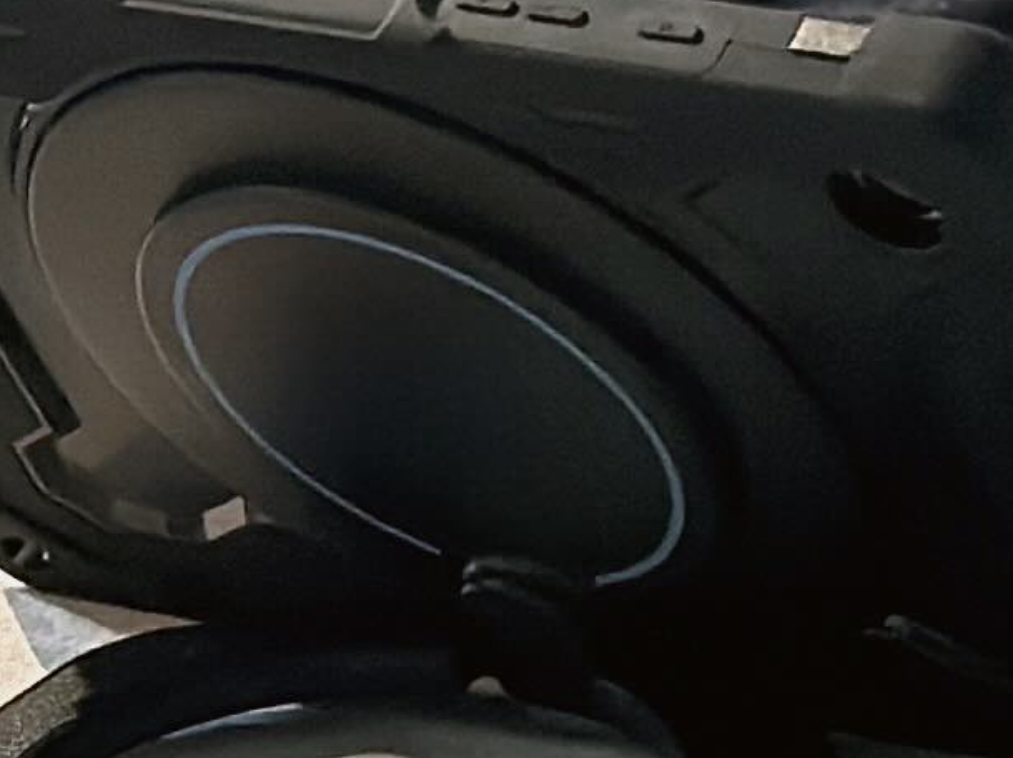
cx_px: 50
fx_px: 9300
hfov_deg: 6.2
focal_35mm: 318
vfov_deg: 4.6
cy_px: -384
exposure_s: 1/60
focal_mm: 6.86
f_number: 1.78
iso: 400
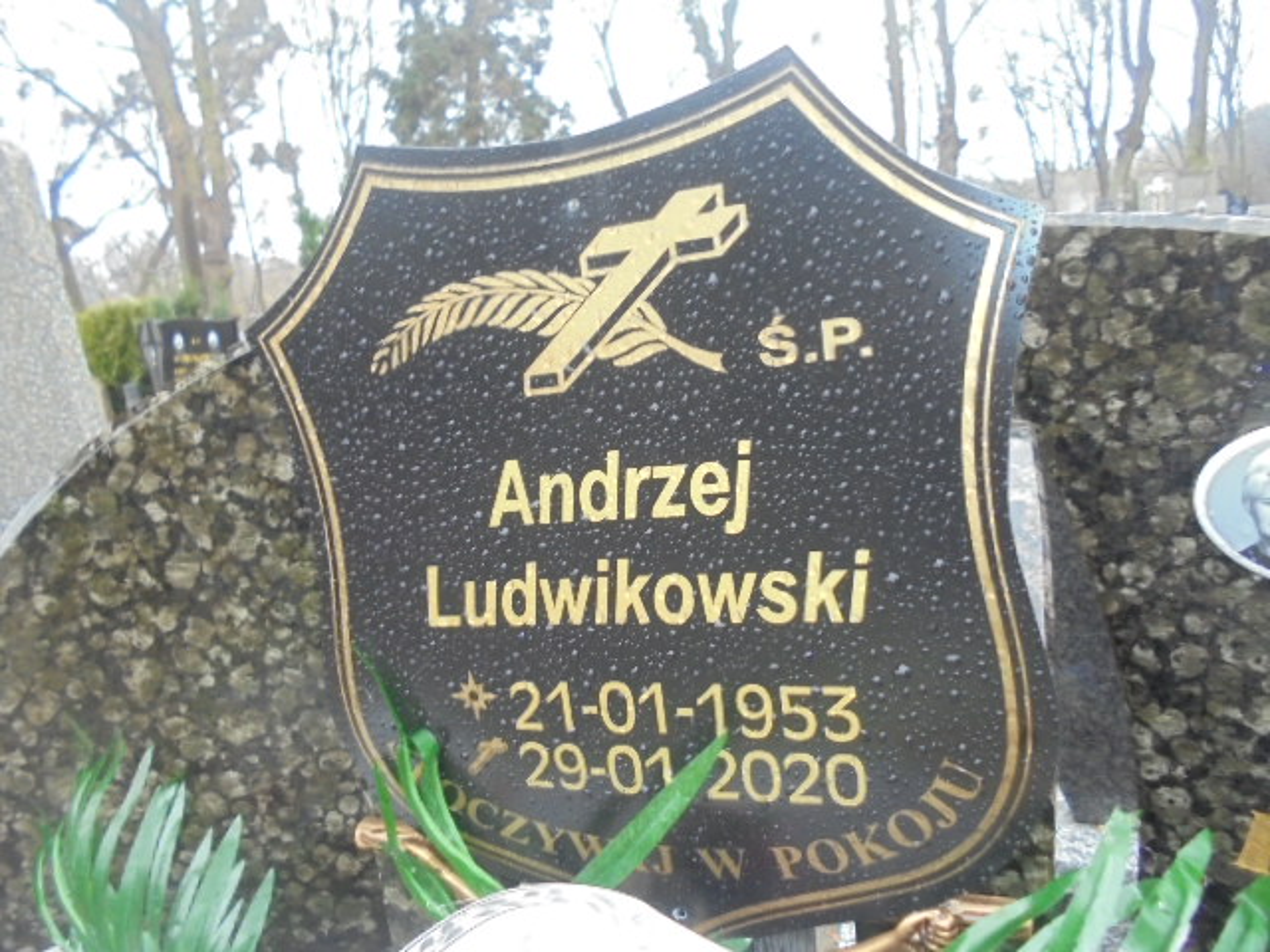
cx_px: 635
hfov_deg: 67.3
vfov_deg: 53.1
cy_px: 476
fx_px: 954
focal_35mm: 26
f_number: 3.5
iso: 320
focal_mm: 4.6
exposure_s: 1/30
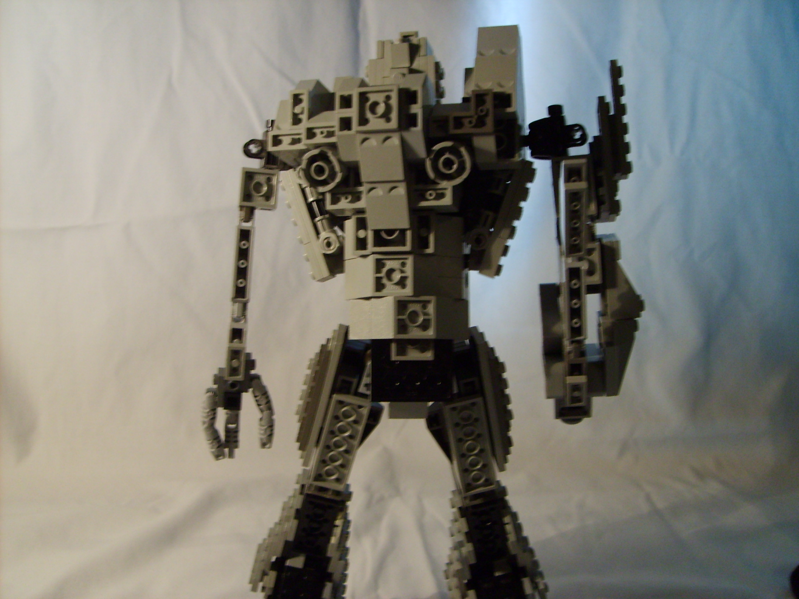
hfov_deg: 52.6
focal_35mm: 35
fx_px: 808
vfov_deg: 40.7
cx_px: 400
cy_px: 300
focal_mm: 5.8
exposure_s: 1/30
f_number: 2.8
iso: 140
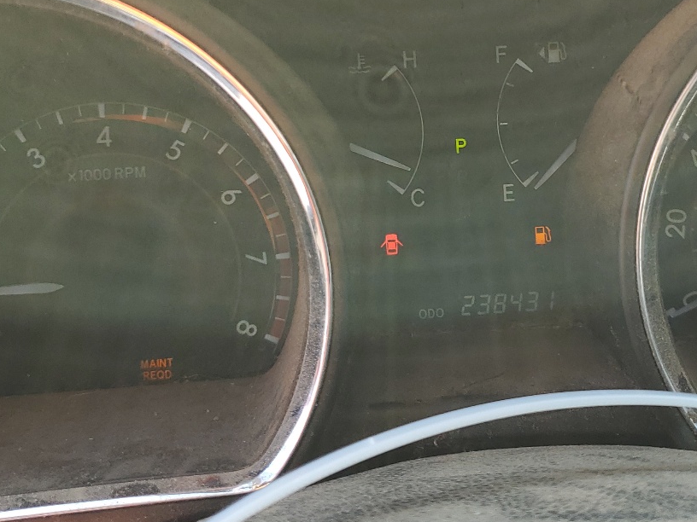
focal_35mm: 51
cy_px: 166
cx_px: 484
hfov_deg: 37.0
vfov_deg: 28.3
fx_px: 1027
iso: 50
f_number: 1.5
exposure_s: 1/200
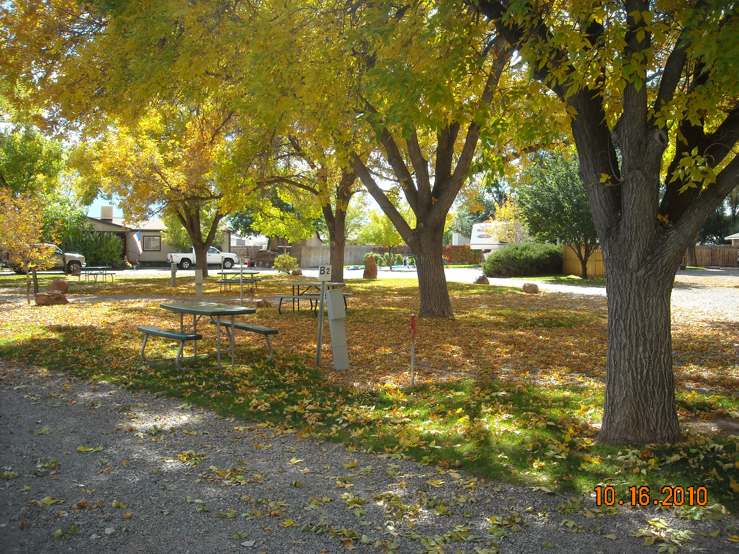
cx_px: 370
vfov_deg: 40.7
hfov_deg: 52.6
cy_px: 277
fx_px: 747
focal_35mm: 35
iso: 64
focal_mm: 5.7
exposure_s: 1/260
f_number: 2.8
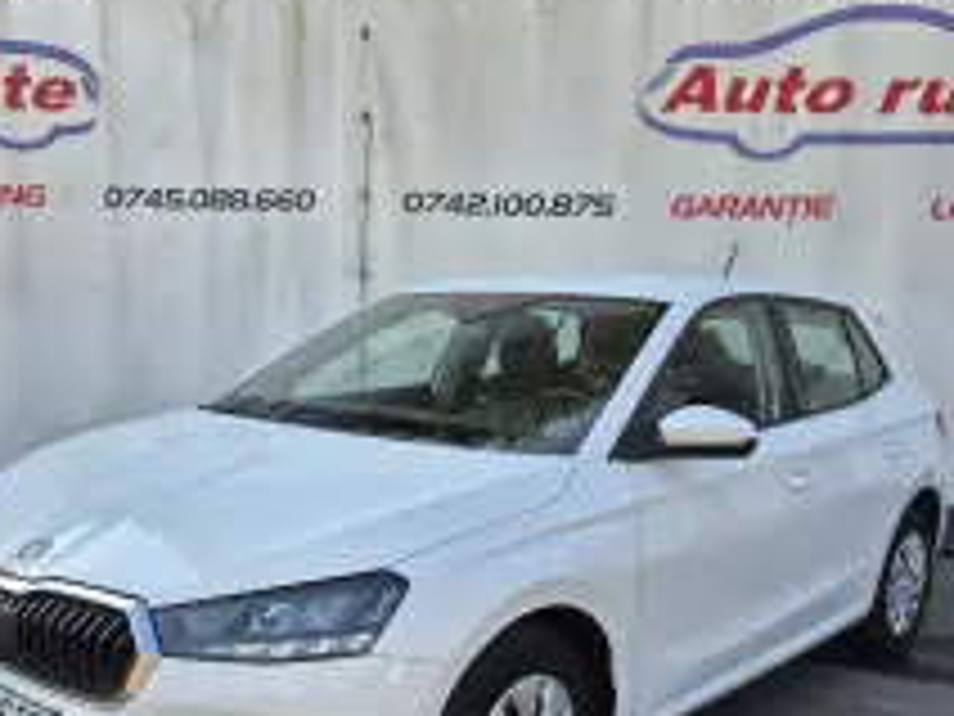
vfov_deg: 36.3
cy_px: 504
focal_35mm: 39
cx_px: 396
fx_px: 1075
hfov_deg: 47.7
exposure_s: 1/646
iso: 25
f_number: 1.8
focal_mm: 5.4
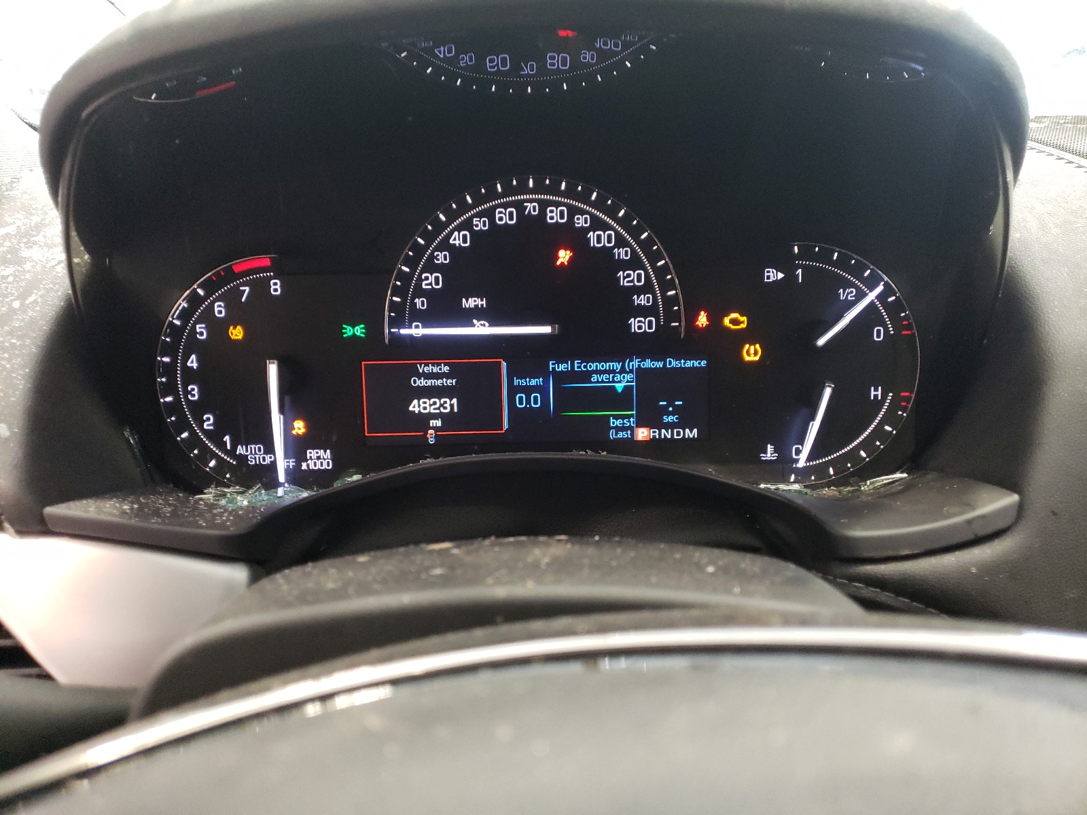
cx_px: 544
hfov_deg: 67.3
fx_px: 816
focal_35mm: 26
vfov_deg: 53.1
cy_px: 408
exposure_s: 1/30
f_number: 1.5
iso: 343
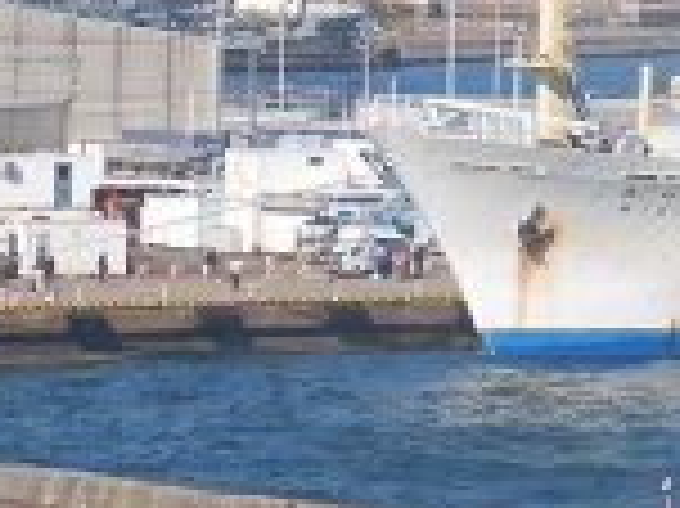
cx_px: 842
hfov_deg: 4.8
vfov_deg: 3.6
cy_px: 409
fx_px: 8126
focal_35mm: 414
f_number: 4.6
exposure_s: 1/1000
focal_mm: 14.1
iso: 125
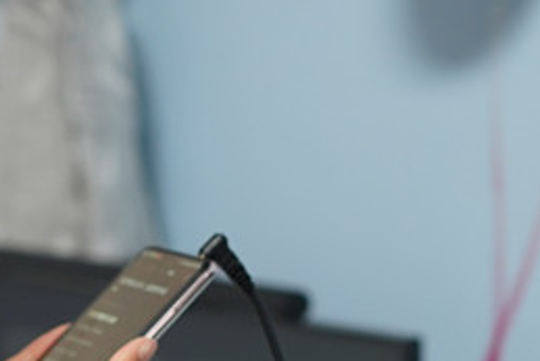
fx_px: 3707
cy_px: 337
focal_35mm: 247
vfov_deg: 5.6
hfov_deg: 8.3
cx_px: 60
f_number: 2.5
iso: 800
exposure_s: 1/80
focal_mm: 50
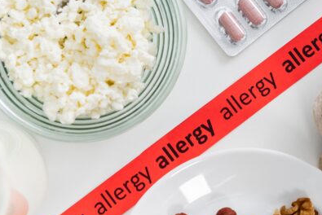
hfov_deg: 20.1
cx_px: 218
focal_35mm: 101
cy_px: 96
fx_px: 904
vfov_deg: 13.6
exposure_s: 1/160
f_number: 5
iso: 200
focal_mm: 52
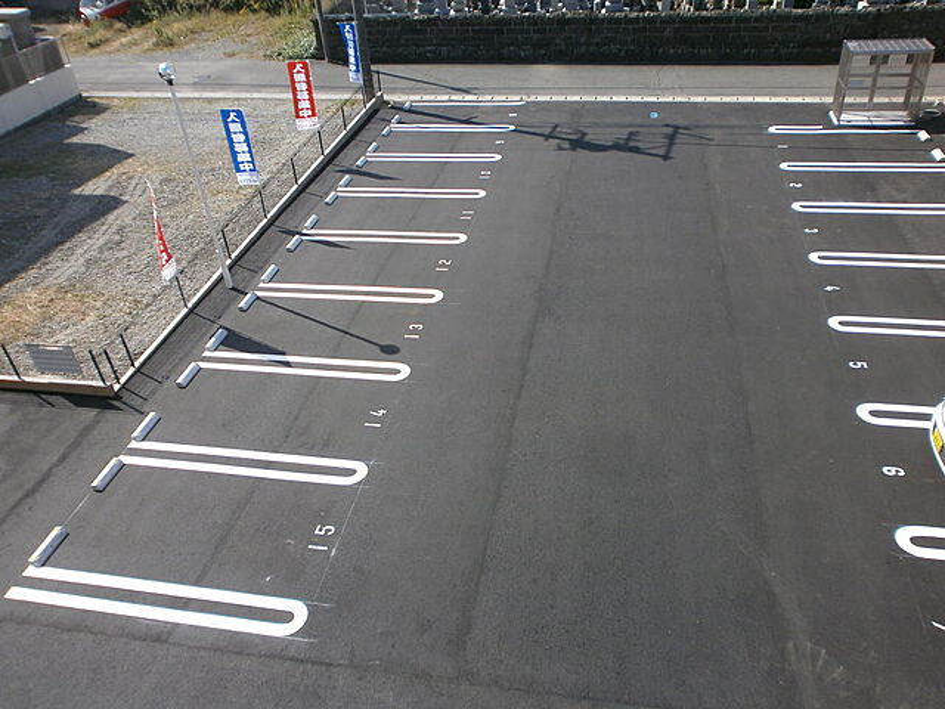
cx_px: 472
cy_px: 354
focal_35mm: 27
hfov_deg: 65.3
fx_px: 737
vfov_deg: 51.4
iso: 100
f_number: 2.9
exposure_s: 1/1000
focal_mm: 4.8
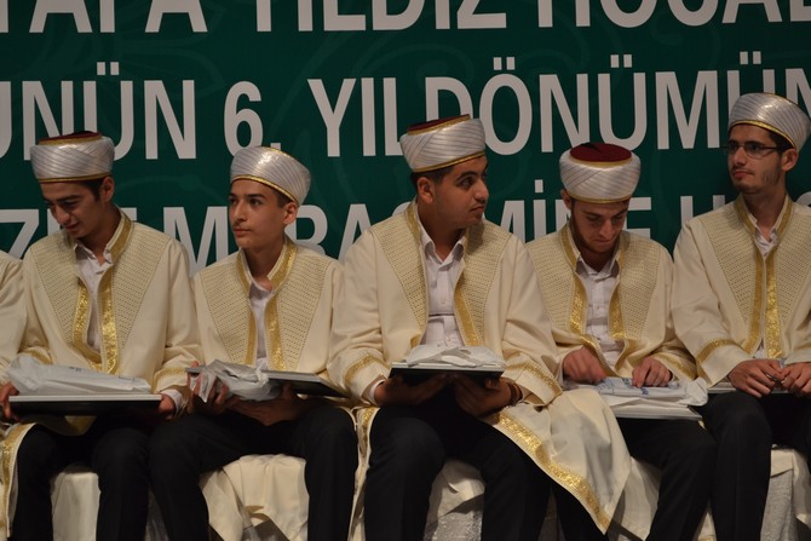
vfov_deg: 16.6
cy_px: 270
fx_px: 1859
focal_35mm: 82
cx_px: 406
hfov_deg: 24.6
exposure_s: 1/30
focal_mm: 55
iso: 400
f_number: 5.6
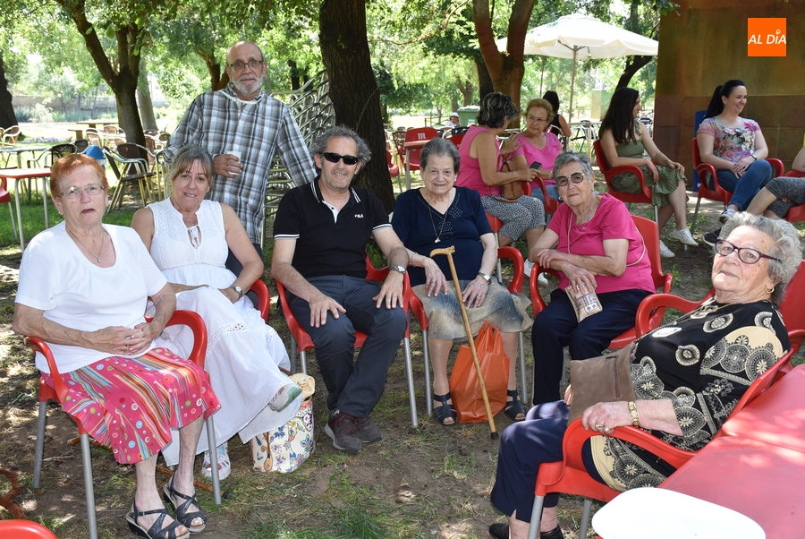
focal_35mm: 40
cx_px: 402
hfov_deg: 47.9
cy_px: 270
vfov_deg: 33.1
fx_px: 906
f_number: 5.6
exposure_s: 1/125
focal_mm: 27
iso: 500
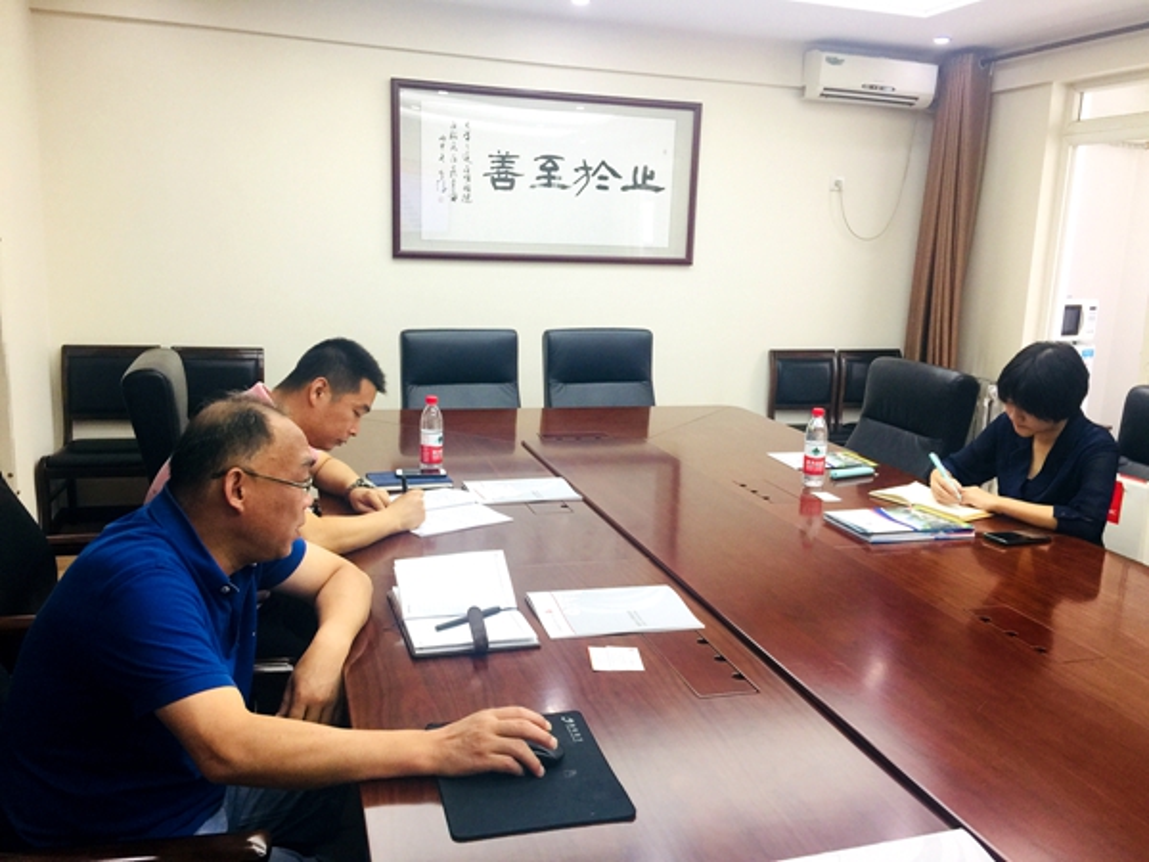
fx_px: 963
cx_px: 574
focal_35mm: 29
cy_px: 431
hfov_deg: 61.7
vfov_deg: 48.2
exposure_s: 1/33
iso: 50
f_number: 2.2
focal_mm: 4.15
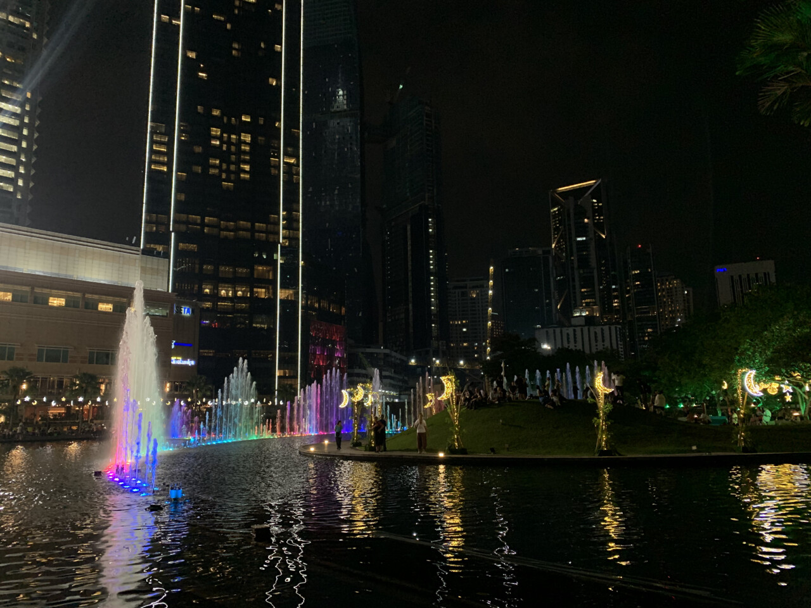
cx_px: 406
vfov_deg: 53.1
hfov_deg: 67.3
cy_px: 304
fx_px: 609
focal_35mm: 26
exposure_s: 1/50
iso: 320
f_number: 1.8
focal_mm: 4.25
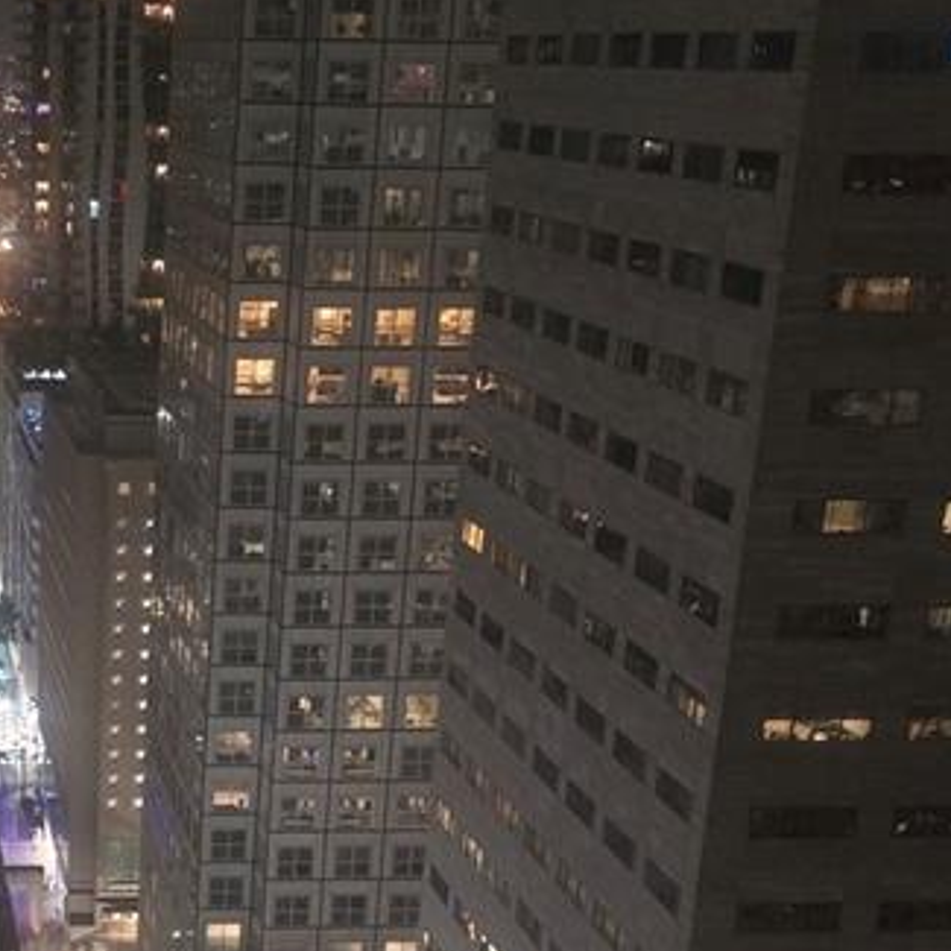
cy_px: 1021
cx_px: 29
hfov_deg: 22.3
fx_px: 2331
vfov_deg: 21.9
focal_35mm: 75
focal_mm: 6.3
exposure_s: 1/60
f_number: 1.7
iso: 2000
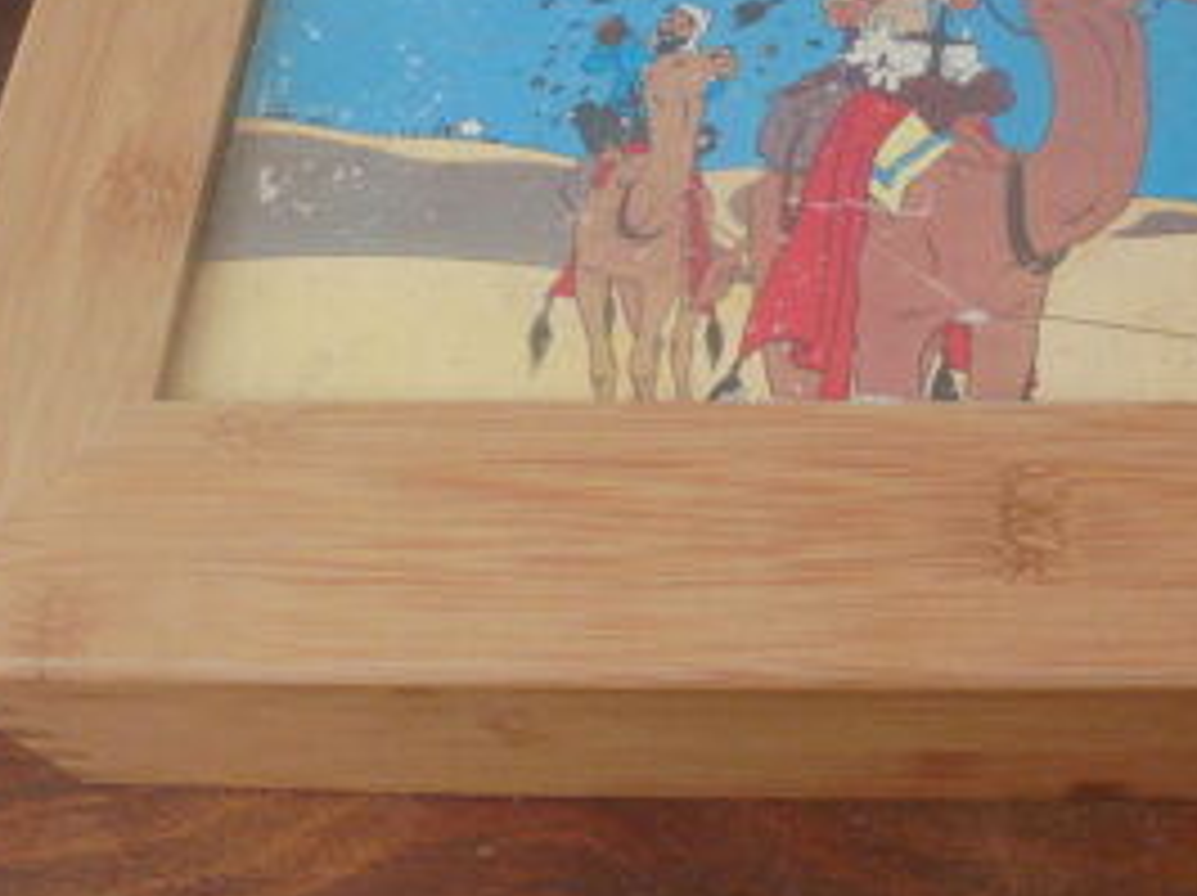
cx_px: 801
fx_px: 1624
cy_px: 243
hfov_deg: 40.0
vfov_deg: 30.4
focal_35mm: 47
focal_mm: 4.6
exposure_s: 1/250
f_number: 3.5
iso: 500
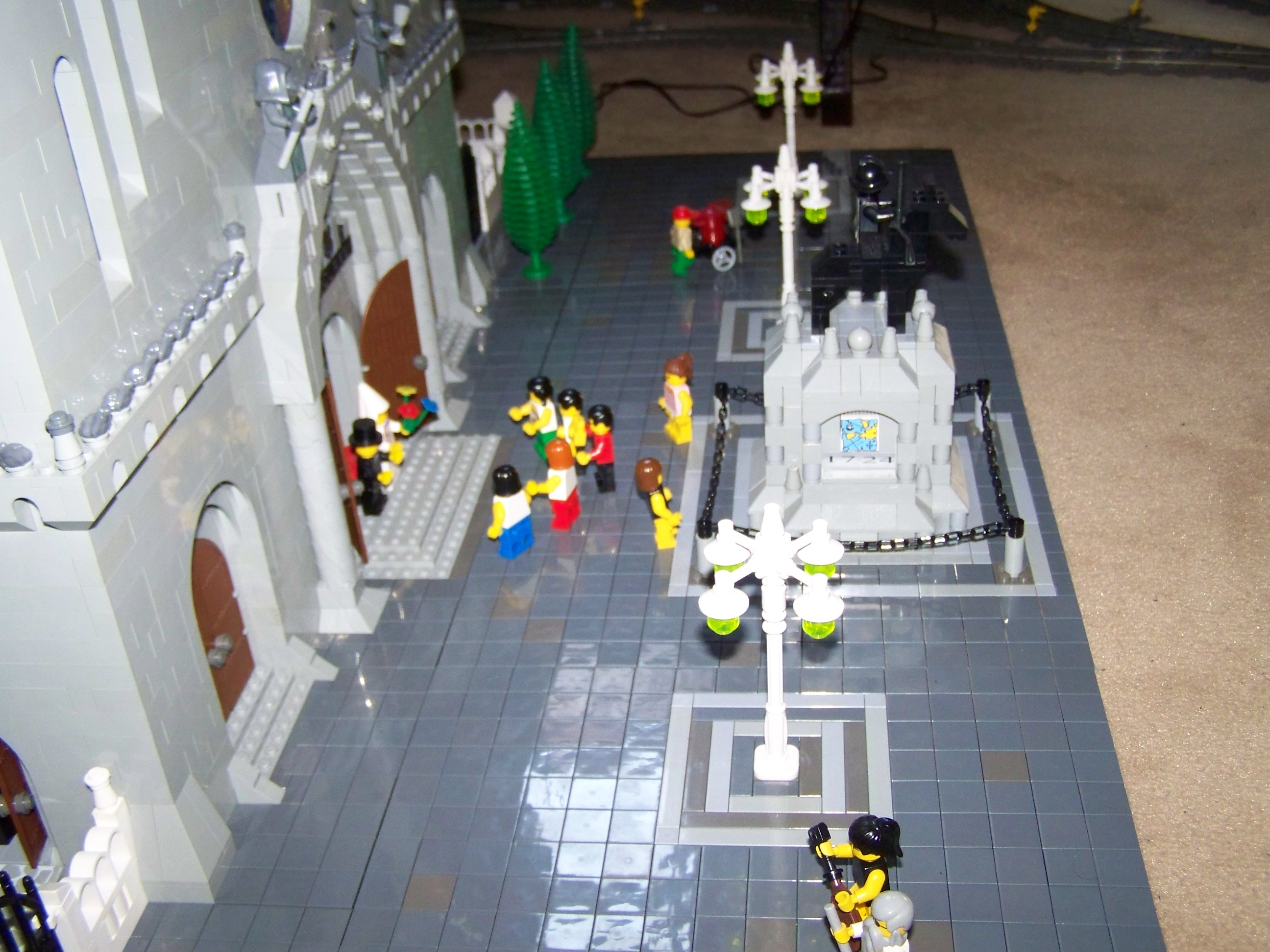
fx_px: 1394
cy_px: 476
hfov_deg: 49.0
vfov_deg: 37.7
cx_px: 635
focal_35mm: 38
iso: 200
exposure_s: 1/30
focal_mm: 6.3
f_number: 2.8
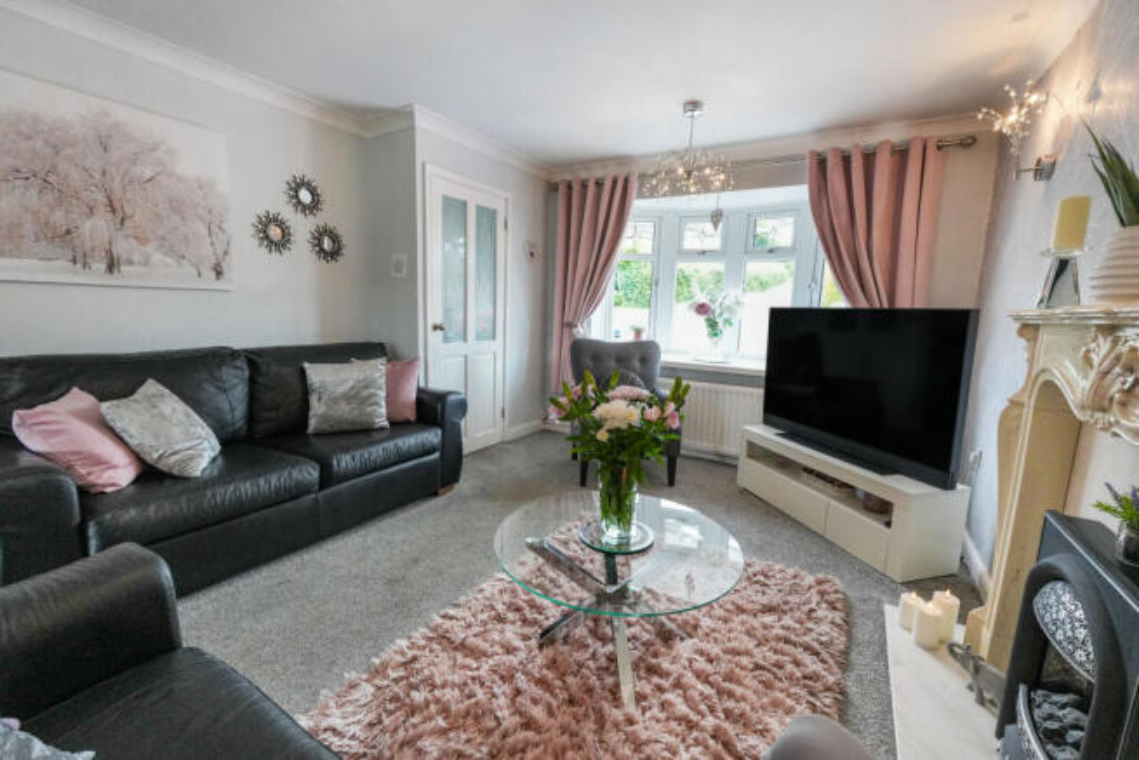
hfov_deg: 100.4
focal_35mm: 15
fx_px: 475
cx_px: 570
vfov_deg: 77.4
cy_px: 380
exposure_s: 1/160
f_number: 4
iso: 1250
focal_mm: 10
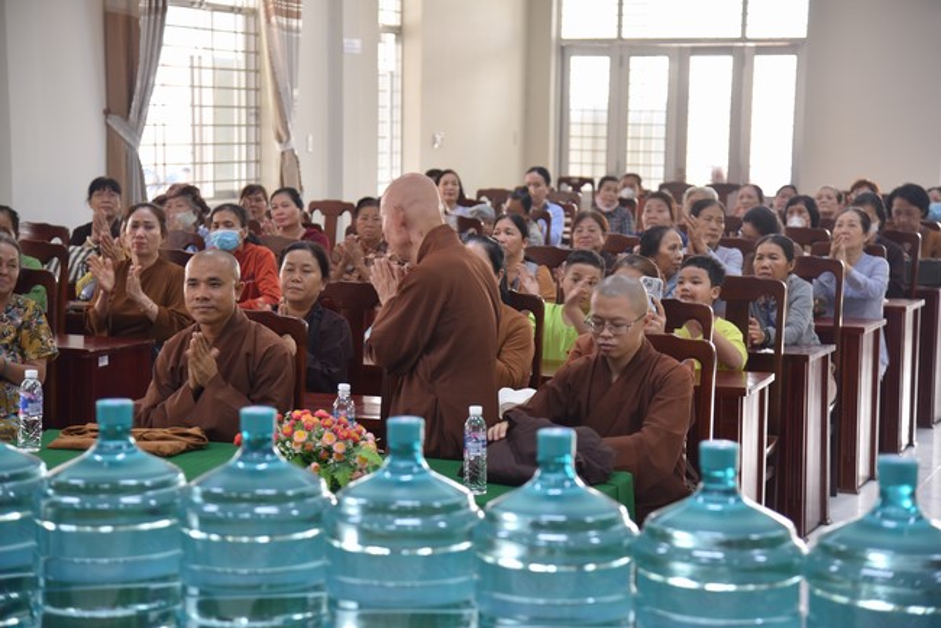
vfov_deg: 16.7
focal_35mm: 82
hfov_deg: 24.8
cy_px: 314
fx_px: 2144
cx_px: 470
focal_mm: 82
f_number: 4
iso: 720
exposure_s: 1/60
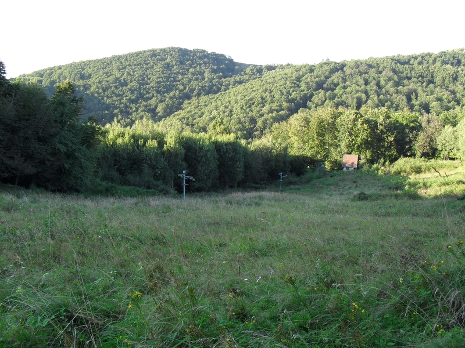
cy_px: 174
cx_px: 232
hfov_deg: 52.6
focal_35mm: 35
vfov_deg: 40.7
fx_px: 470
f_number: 3.2
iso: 100
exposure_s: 1/125
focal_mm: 6.3
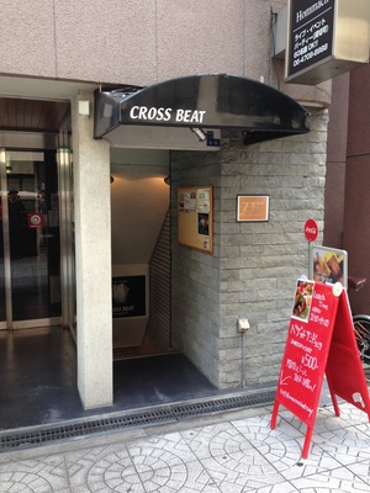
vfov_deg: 55.4
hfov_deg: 42.9
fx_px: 470
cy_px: 246
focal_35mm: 33
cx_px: 185
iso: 80
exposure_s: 1/120
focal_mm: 4.12
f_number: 2.4
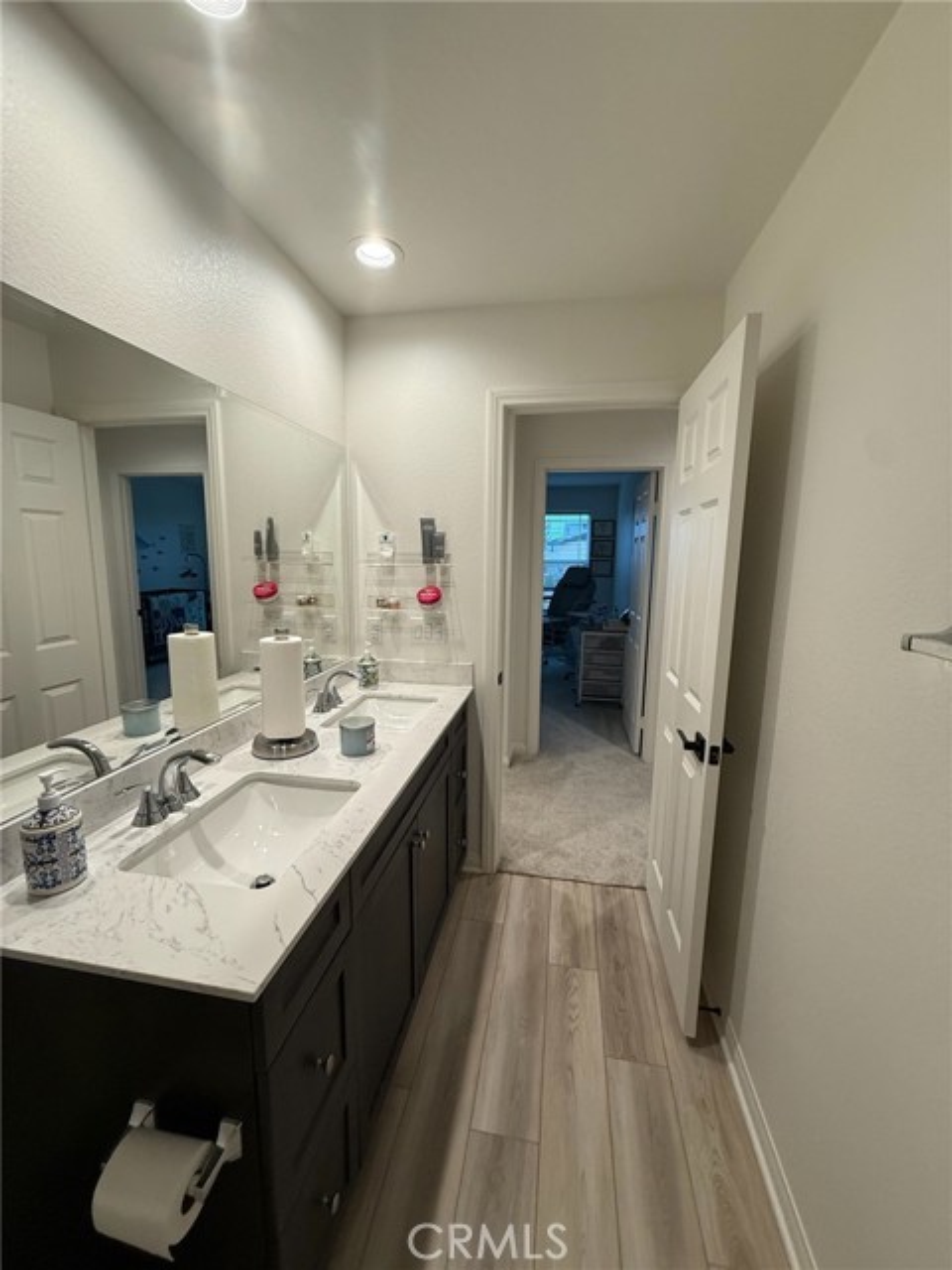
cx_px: 476
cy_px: 635
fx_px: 513
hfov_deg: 85.7
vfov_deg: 102.1
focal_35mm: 14
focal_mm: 2.22
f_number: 2.2
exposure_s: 1/120
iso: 160
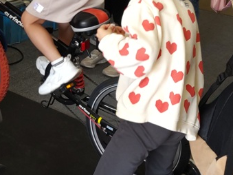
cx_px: 19
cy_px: 17
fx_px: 619
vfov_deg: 15.9
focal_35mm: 92
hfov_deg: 20.8
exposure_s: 1/100
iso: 265
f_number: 1.79
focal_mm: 4.8
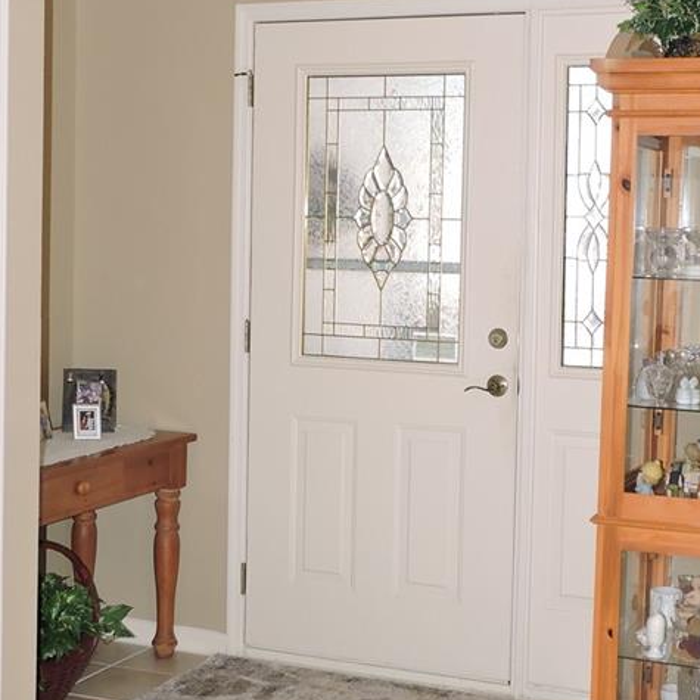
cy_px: 304
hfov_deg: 25.7
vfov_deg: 25.7
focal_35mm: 67
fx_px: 1533
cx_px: 349
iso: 200
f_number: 3.1
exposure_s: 1/30
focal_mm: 5.4
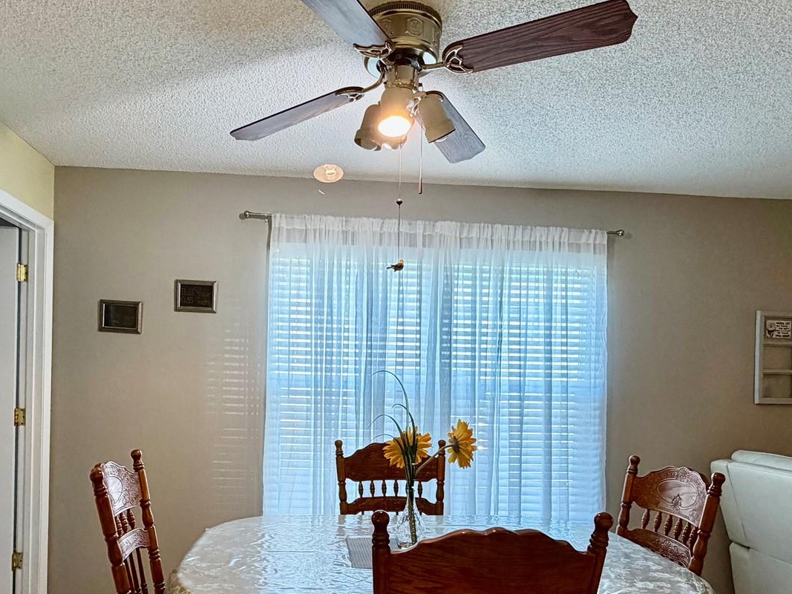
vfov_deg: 62.3
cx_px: 359
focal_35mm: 21
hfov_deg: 78.8
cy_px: 382
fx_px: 480
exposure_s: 1/120
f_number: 2.2
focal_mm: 2.22
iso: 250
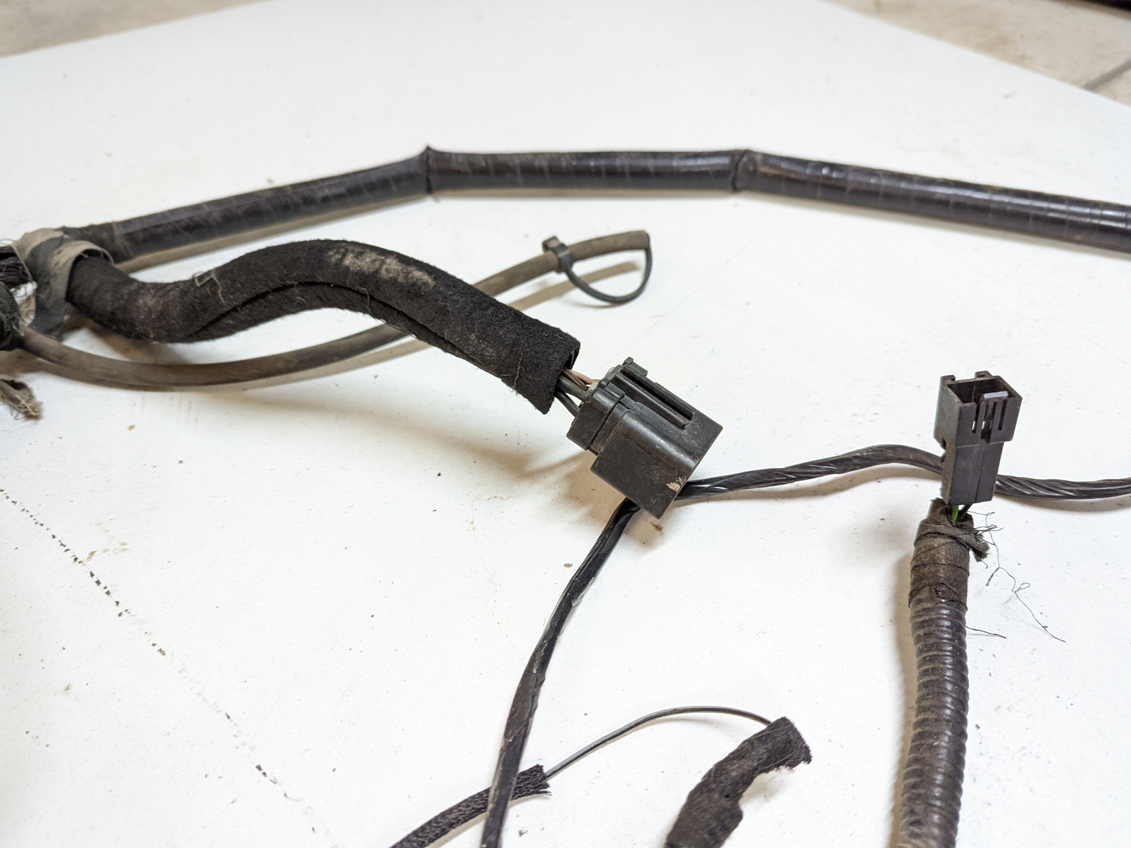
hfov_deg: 71.6
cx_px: 566
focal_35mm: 24
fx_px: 784
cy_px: 424
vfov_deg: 56.8
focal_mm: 6.81
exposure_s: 1/120
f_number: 1.85
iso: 629
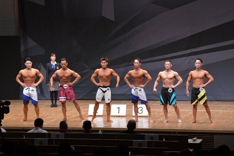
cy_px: 78
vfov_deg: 10.8
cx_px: 117
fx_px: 825
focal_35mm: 127
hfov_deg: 16.1
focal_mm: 85
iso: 8000
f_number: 5.6
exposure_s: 1/400
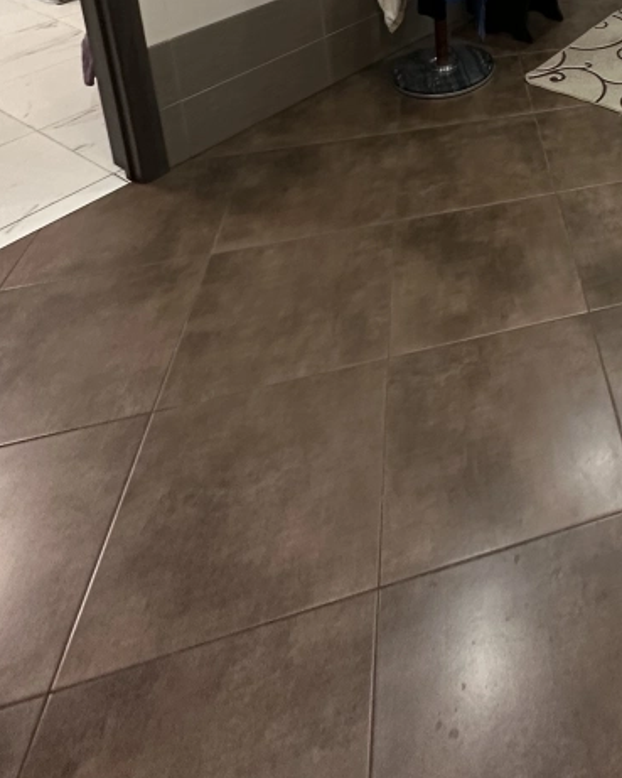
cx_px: 659
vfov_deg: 42.7
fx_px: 736
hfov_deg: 39.0
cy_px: -91
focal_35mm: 32
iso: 320
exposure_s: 1/50
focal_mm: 2.22
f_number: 2.2
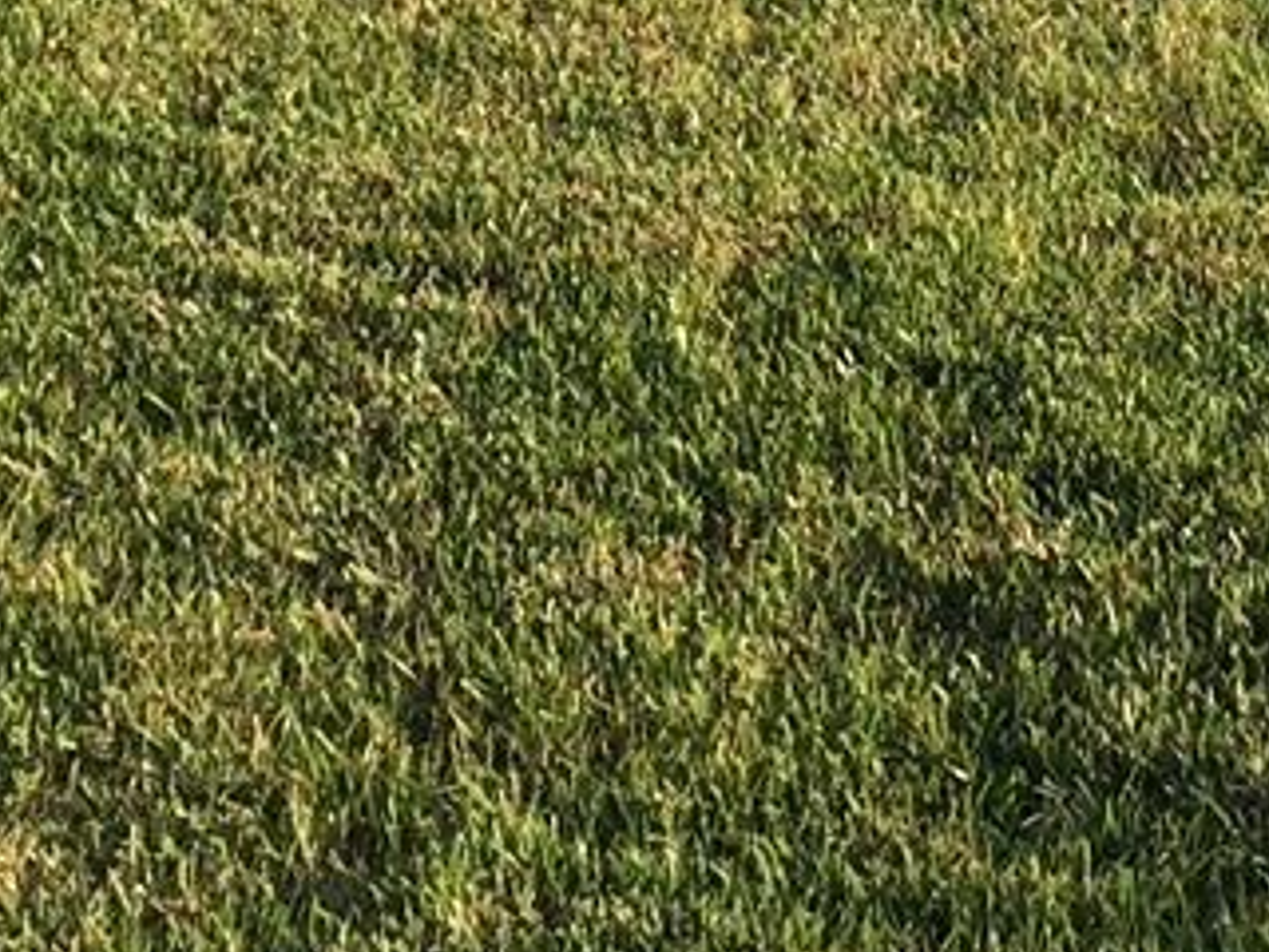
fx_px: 5426
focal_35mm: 148
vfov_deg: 9.4
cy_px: -881
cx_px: 1309
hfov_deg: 13.1
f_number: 2.2
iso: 32
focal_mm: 4.15
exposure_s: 1/807
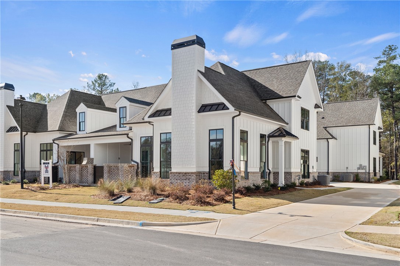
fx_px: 356
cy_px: 133
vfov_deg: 41.1
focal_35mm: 32
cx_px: 200
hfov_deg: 58.7
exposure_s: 1/3200
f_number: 6.3
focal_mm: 32
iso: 1250
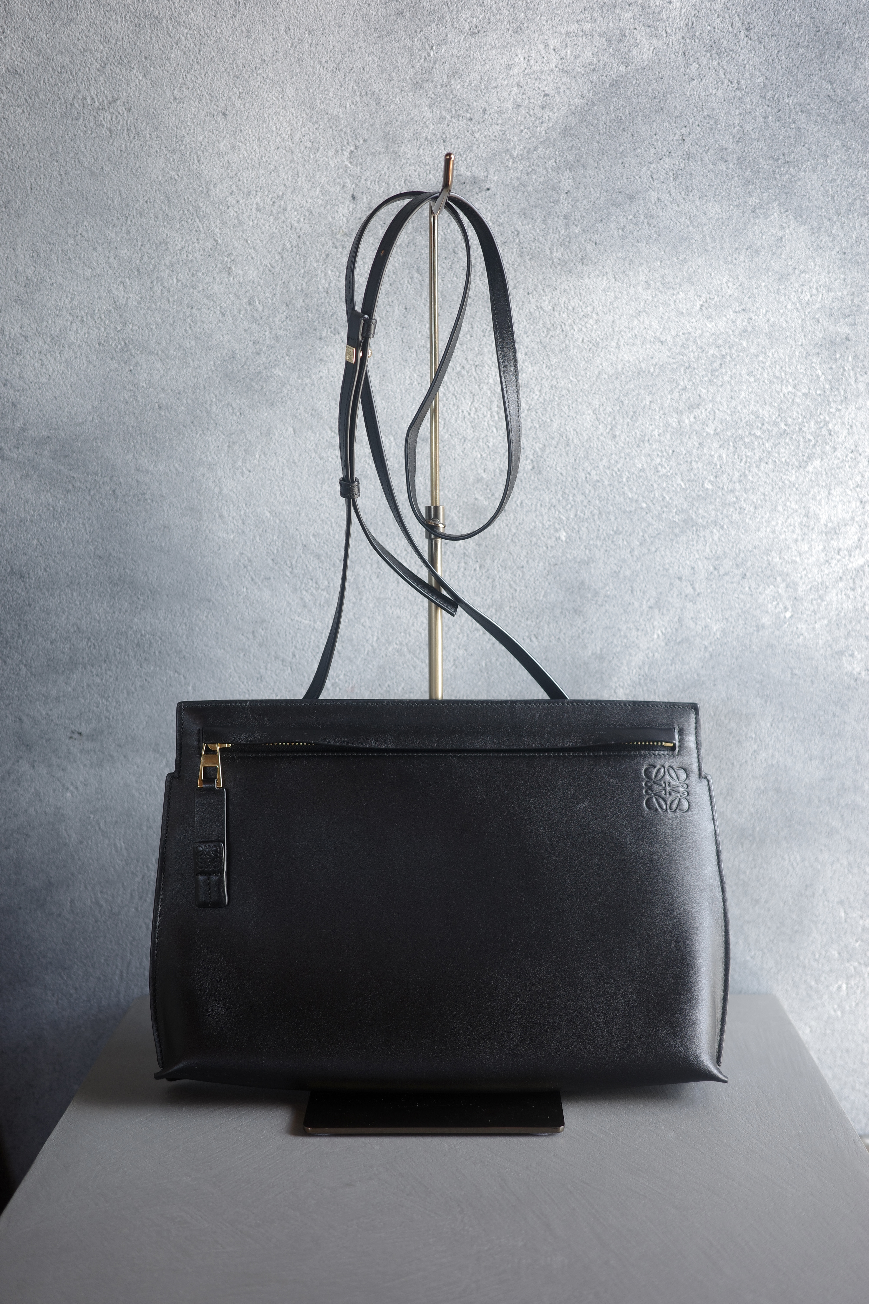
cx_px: 434
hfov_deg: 33.4
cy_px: 652
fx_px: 1448
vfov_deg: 48.5
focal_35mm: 40
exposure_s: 1/50
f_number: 2.8
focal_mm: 26
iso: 100
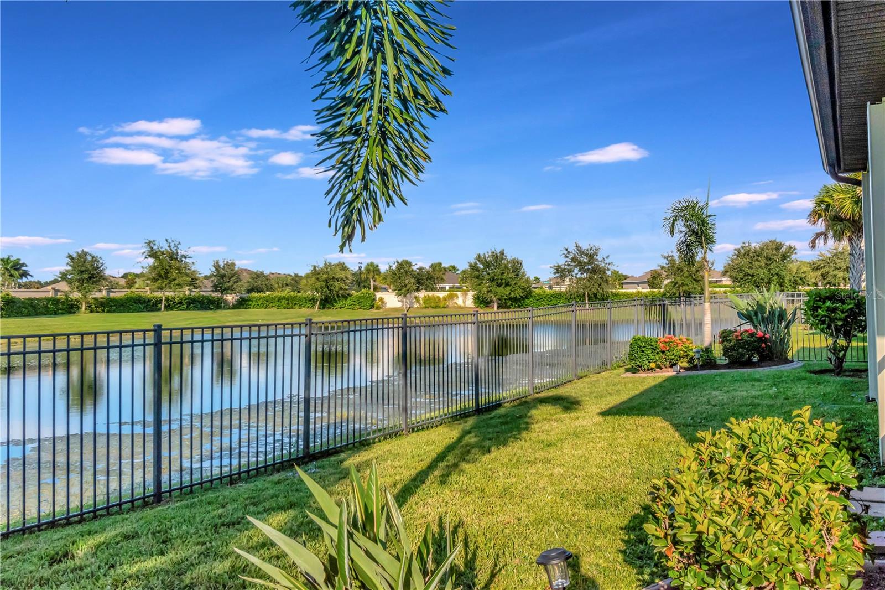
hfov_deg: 61.9
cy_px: 295
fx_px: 737
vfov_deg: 43.6
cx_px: 442
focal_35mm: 30
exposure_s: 1/1250
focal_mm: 20
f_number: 11
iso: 1000
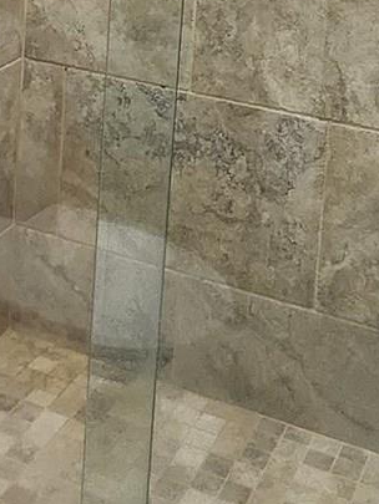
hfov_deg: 19.7
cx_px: 66
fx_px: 1080
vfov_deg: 23.2
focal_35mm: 74
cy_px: -158
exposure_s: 1/60
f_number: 2.2
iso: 320
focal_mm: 1.74
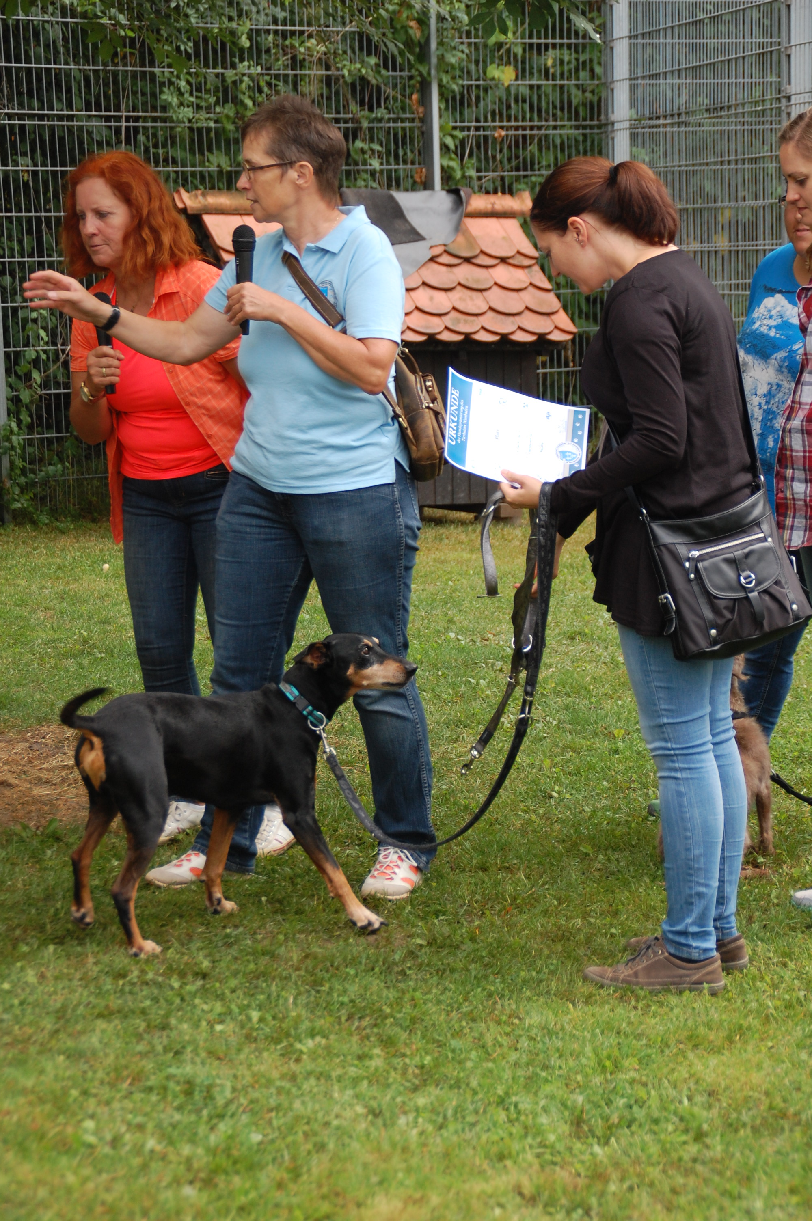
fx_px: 3050
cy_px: 610
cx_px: 406
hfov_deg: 15.2
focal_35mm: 90
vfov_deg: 22.6
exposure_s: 1/320
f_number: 5
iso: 400
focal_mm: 60
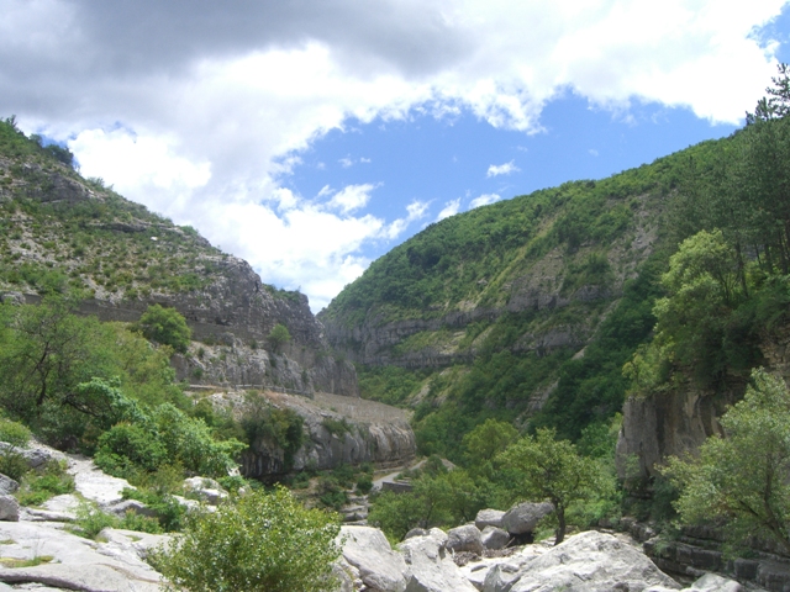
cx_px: 395
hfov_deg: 49.0
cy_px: 296
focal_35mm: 38
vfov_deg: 37.7
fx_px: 867
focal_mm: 7.9
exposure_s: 1/500
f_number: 4
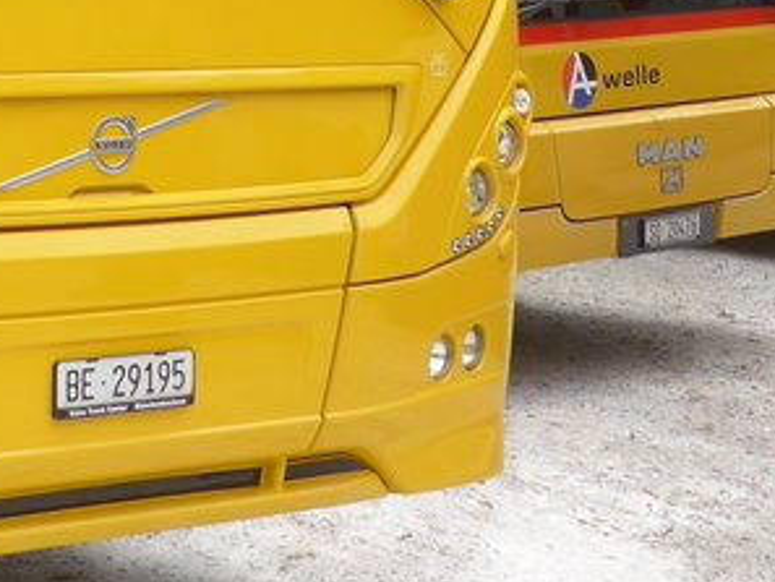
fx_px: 2621
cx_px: -311
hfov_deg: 15.7
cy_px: -300
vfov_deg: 12.1
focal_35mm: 117
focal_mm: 6
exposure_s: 1/250
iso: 80
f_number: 2.8
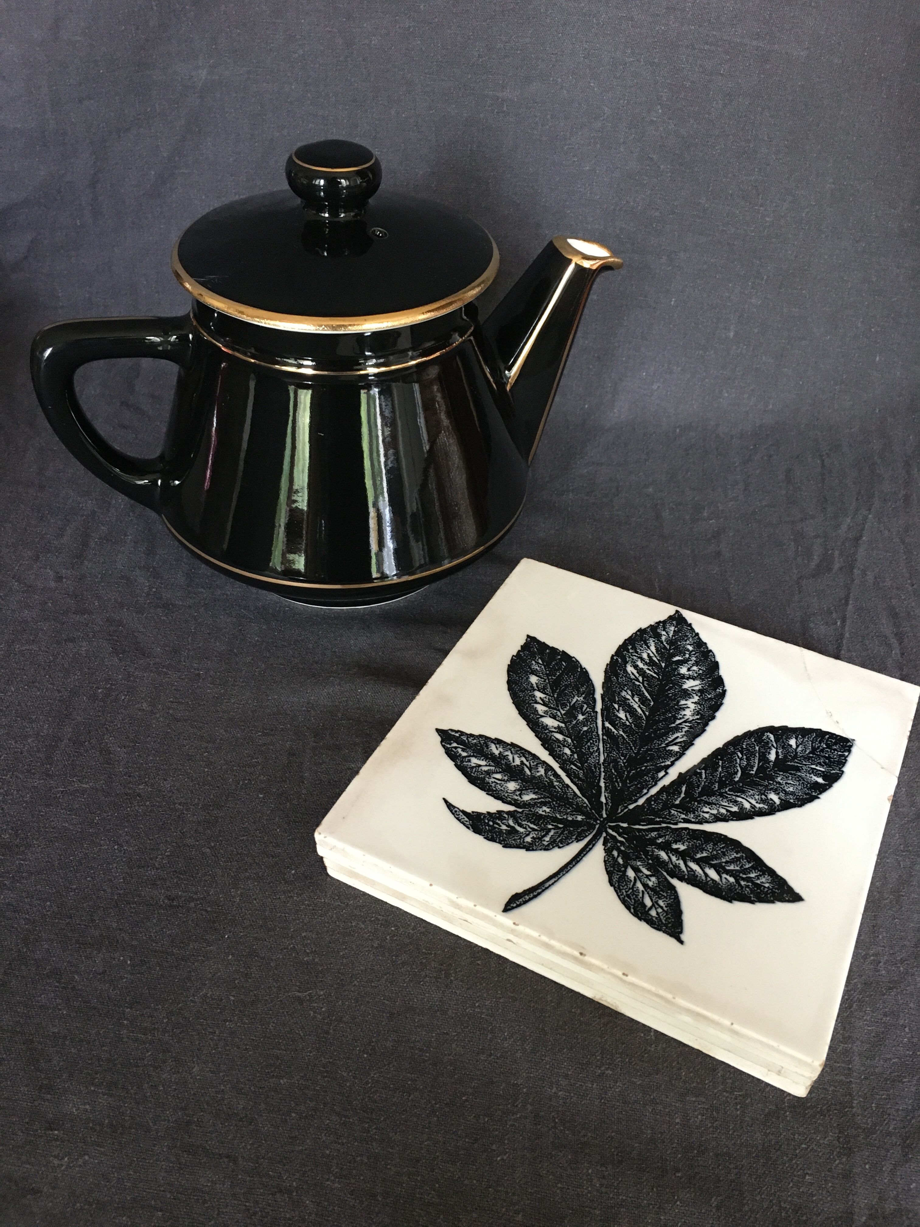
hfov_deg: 48.2
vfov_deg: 61.7
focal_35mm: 29
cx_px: 460
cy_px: 614
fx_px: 1028
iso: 200
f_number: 2.2
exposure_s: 1/20
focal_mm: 4.15
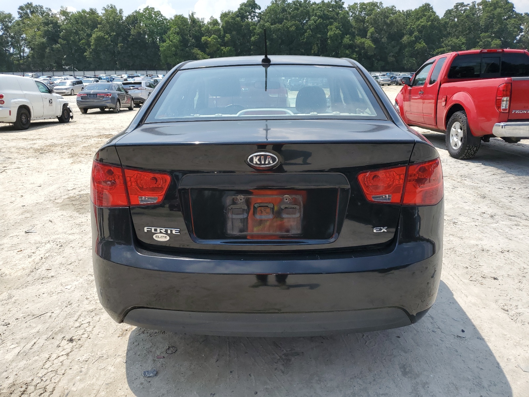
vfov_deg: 53.1
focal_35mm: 26
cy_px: 198
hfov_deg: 67.3
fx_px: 397
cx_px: 264
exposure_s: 1/3333
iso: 50
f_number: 1.5
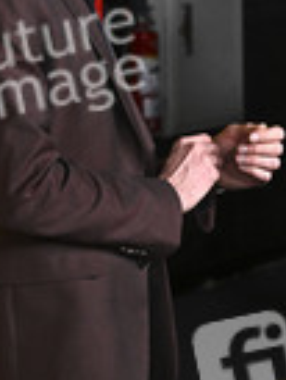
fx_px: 2552
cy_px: 214
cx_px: 83
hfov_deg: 6.4
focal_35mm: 232
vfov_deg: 8.5
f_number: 6.3
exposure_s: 1/250
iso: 2000
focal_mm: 83
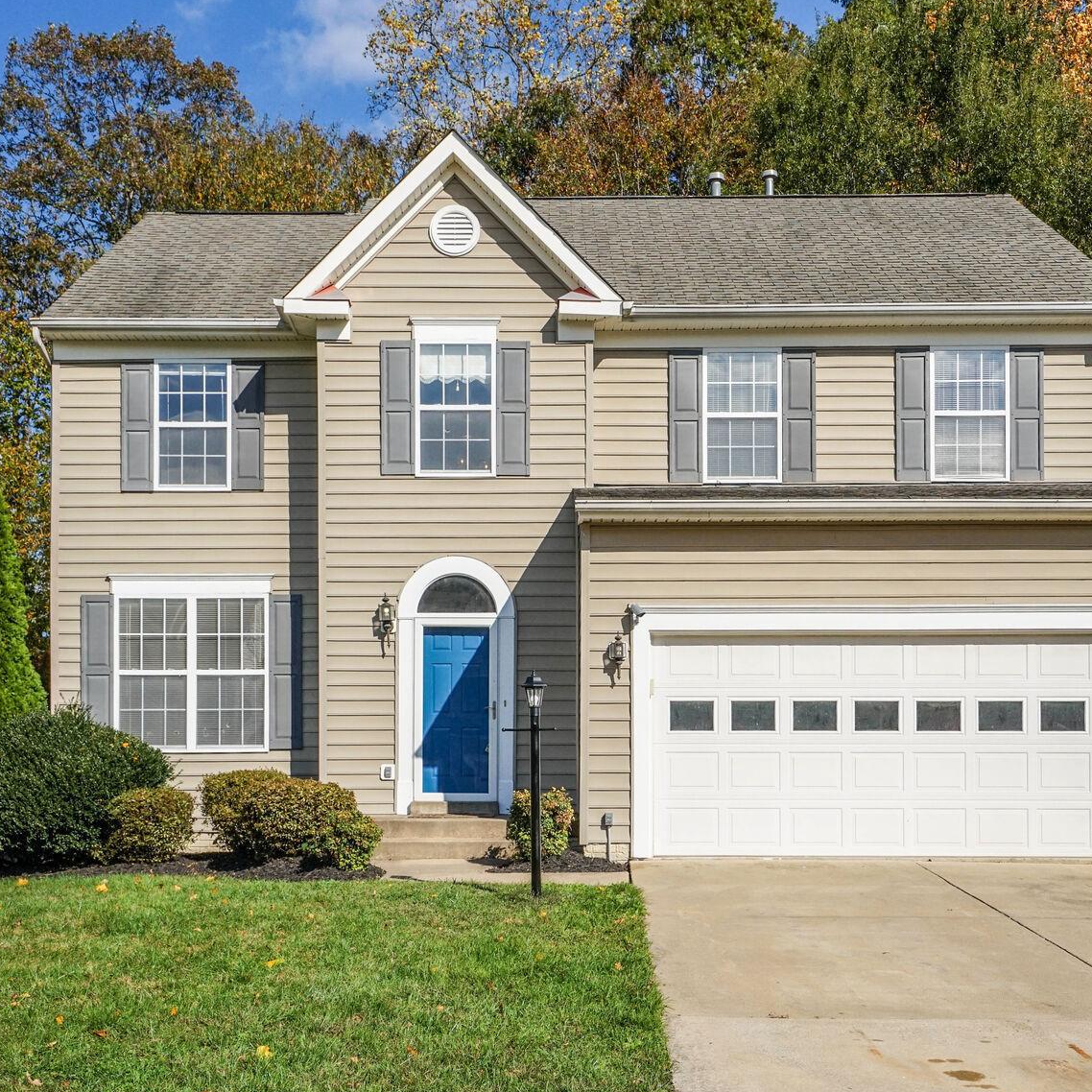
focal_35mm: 40
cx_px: 637
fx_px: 1428
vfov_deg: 41.9
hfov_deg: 41.7
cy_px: 547
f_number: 9
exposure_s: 1/2500
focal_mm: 31
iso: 800
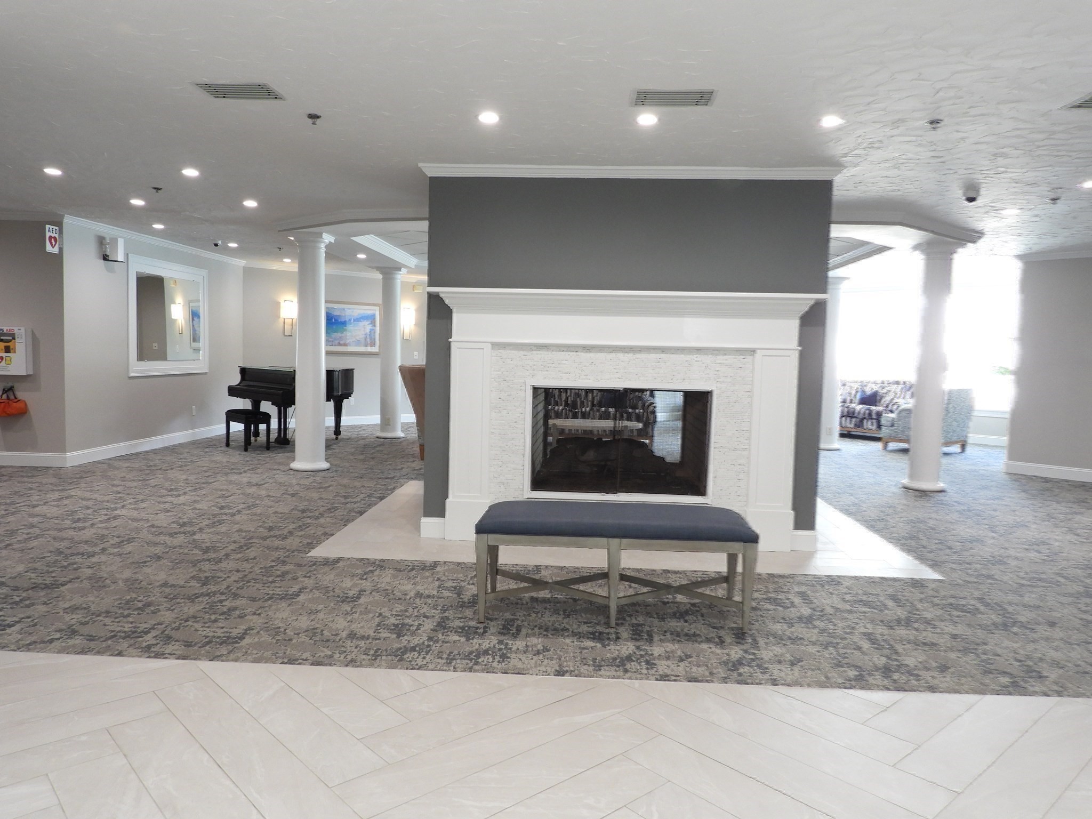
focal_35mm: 24
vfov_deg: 56.8
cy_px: 410
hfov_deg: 71.6
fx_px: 757
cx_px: 546
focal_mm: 4.3
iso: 220
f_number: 3.5
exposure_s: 1/30
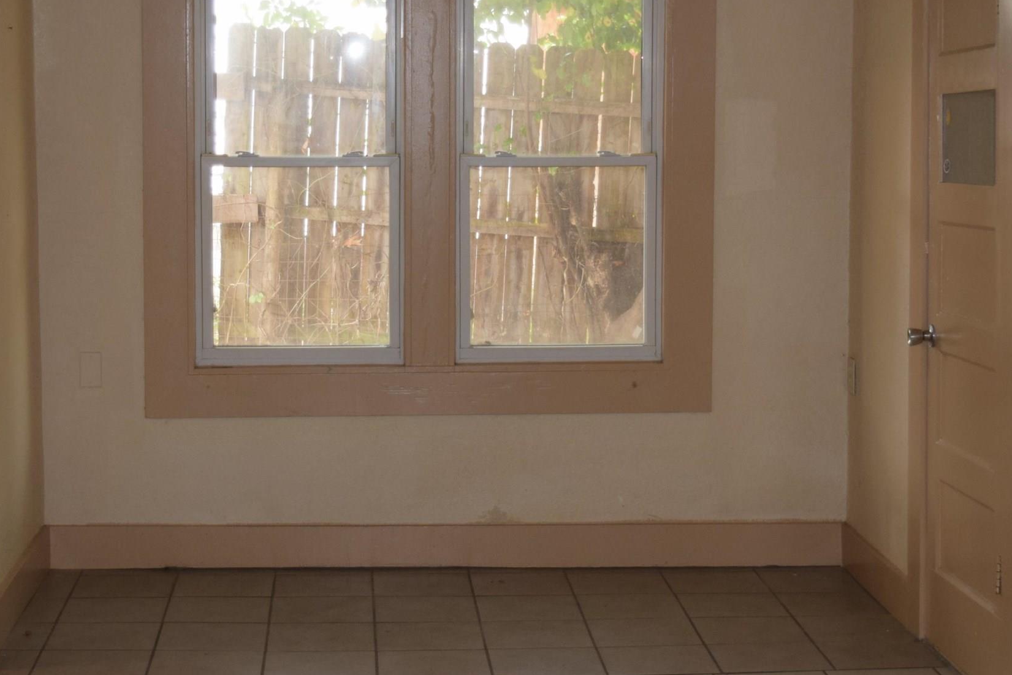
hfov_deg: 25.1
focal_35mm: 81
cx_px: 477
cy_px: 269
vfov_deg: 16.9
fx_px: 2275
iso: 800
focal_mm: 29
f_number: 4.2
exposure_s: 1/60
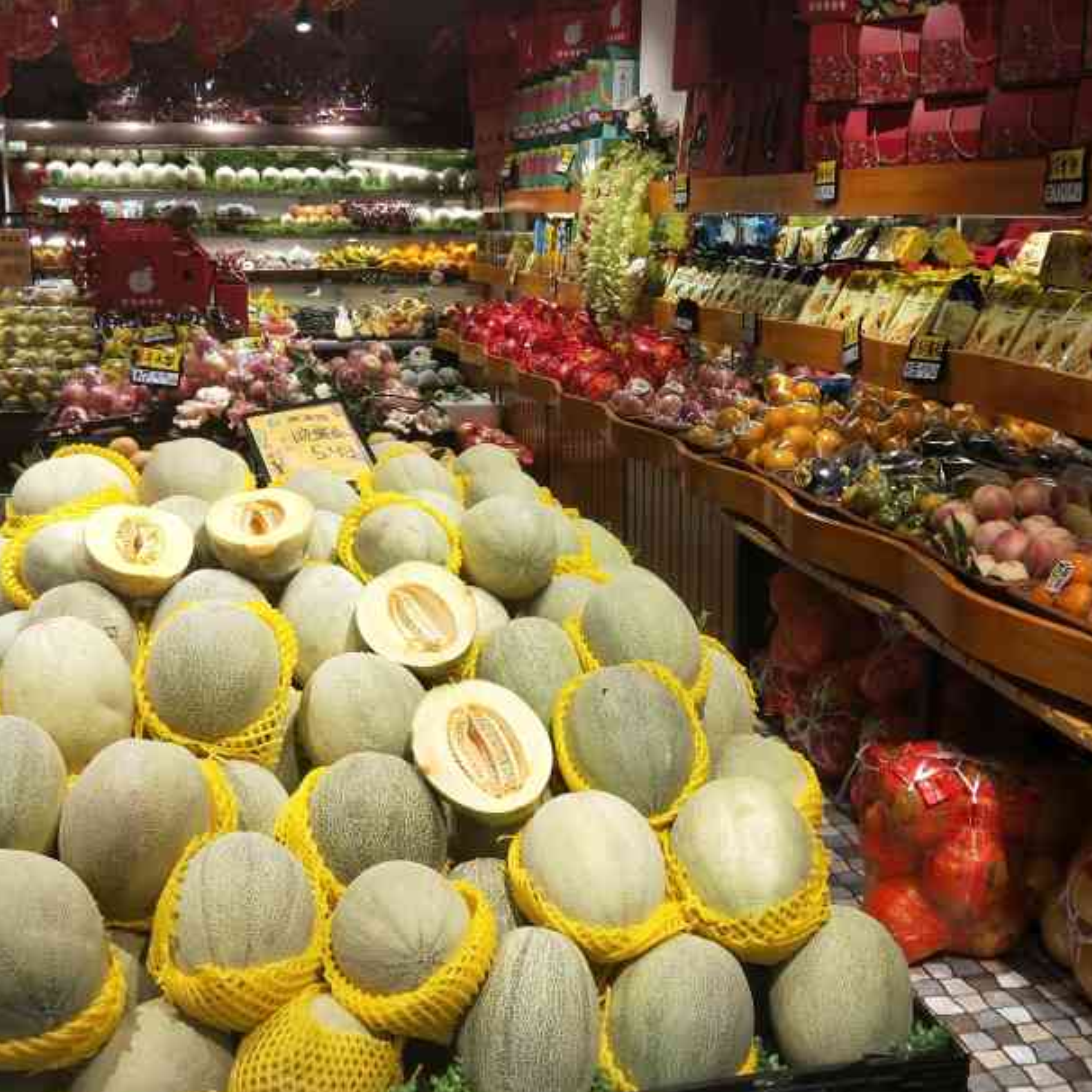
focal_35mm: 34
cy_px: 491
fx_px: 1213
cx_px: 530
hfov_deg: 48.4
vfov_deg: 48.4
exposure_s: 1/100
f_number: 1.7
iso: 35
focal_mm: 4.27
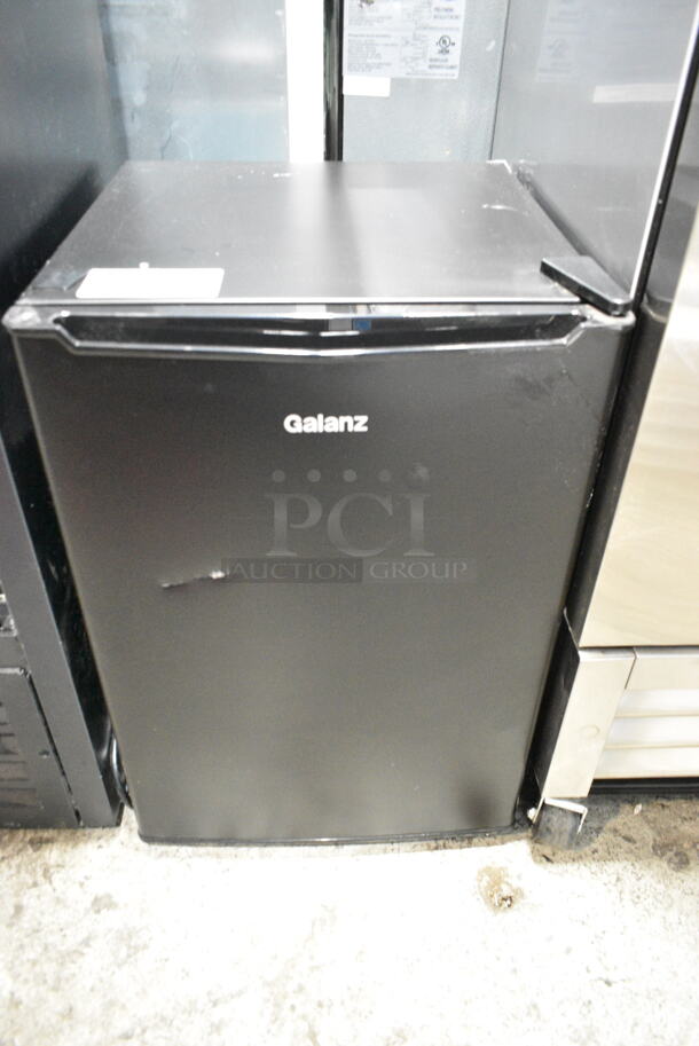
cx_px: 350
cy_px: 523
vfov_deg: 67.3
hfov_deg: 48.0
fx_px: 785
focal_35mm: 27
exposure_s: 1/100
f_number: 5
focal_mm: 18
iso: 6400
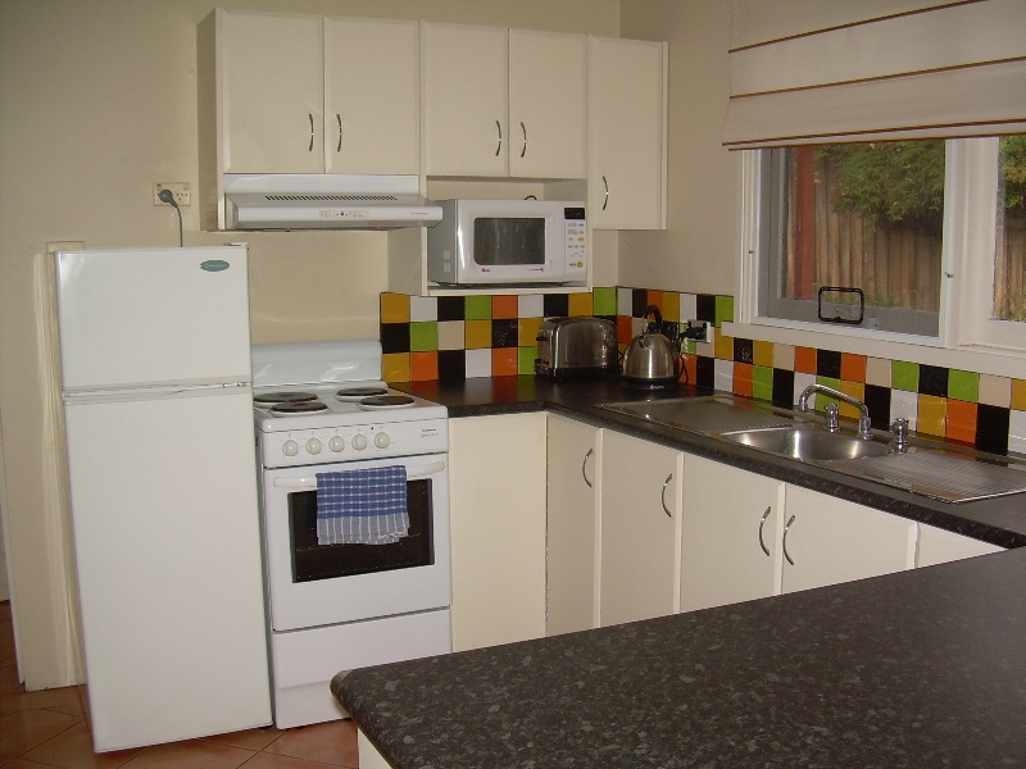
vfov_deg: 37.7
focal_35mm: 38
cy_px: 384
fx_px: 1126
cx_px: 513
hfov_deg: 49.0
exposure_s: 1/60
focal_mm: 6.3
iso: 84
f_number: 2.8
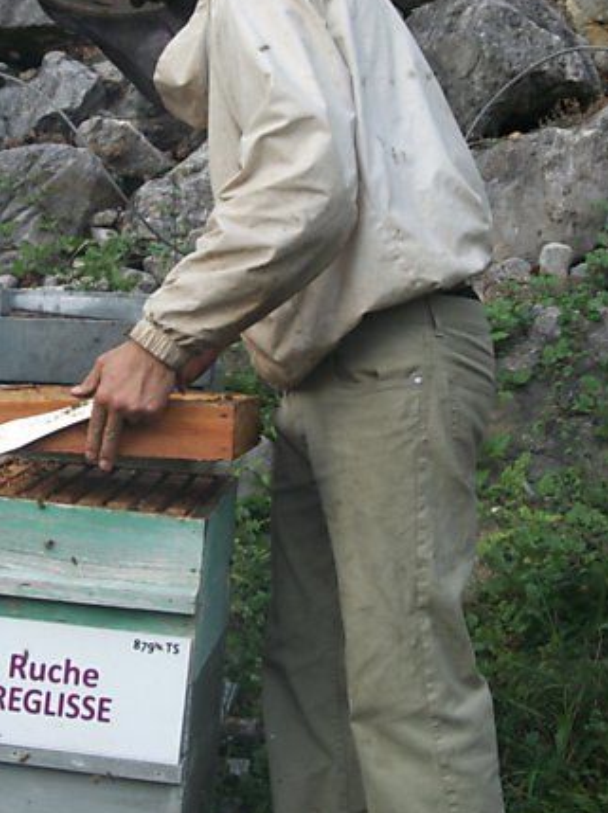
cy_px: 313
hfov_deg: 20.9
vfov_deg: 27.7
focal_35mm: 70
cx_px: 212
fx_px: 1642
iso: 80
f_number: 3.6
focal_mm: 8.8
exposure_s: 1/125
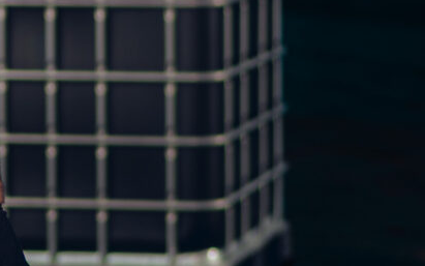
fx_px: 2572
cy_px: -87
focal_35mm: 222
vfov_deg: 5.9
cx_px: 462
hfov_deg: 9.4
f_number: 1.4
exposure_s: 1/125
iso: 100
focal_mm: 35
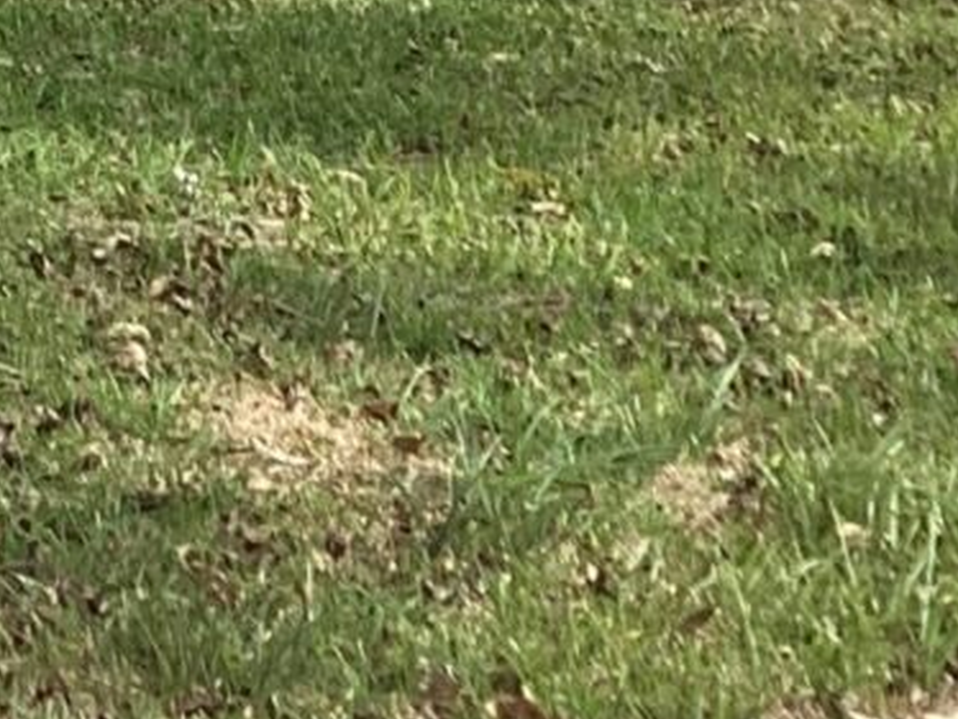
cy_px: -461
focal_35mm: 159
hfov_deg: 11.1
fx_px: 4403
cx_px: -1040
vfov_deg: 9.0
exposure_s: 1/727
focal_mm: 3.3
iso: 25
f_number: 2.4
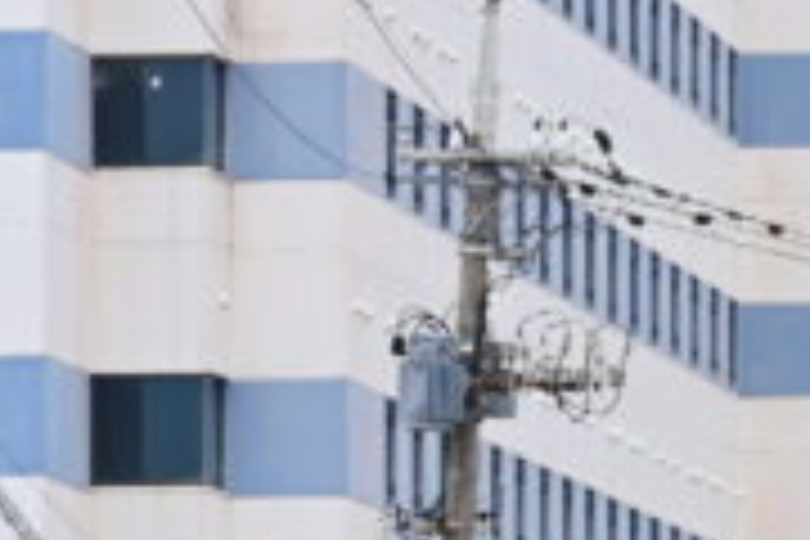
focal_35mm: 682
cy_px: 47
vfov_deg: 2.0
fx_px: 15344
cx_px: 558
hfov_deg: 3.0
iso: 100
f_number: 4
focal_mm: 120
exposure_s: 1/800
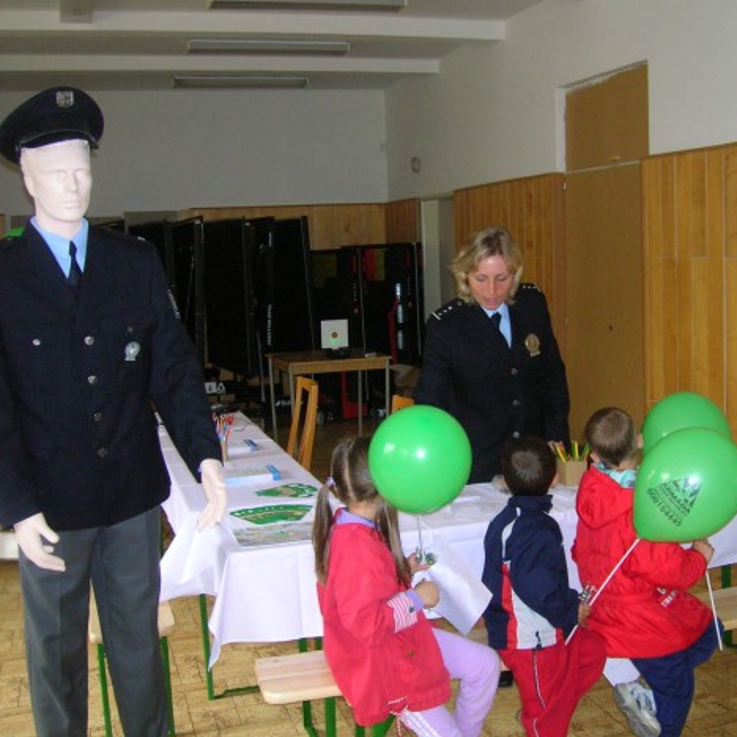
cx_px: 457
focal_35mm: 41
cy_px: 365
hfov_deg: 40.7
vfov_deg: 40.9
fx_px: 988
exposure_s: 1/60.1
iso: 170
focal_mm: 5.7
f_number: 2.9
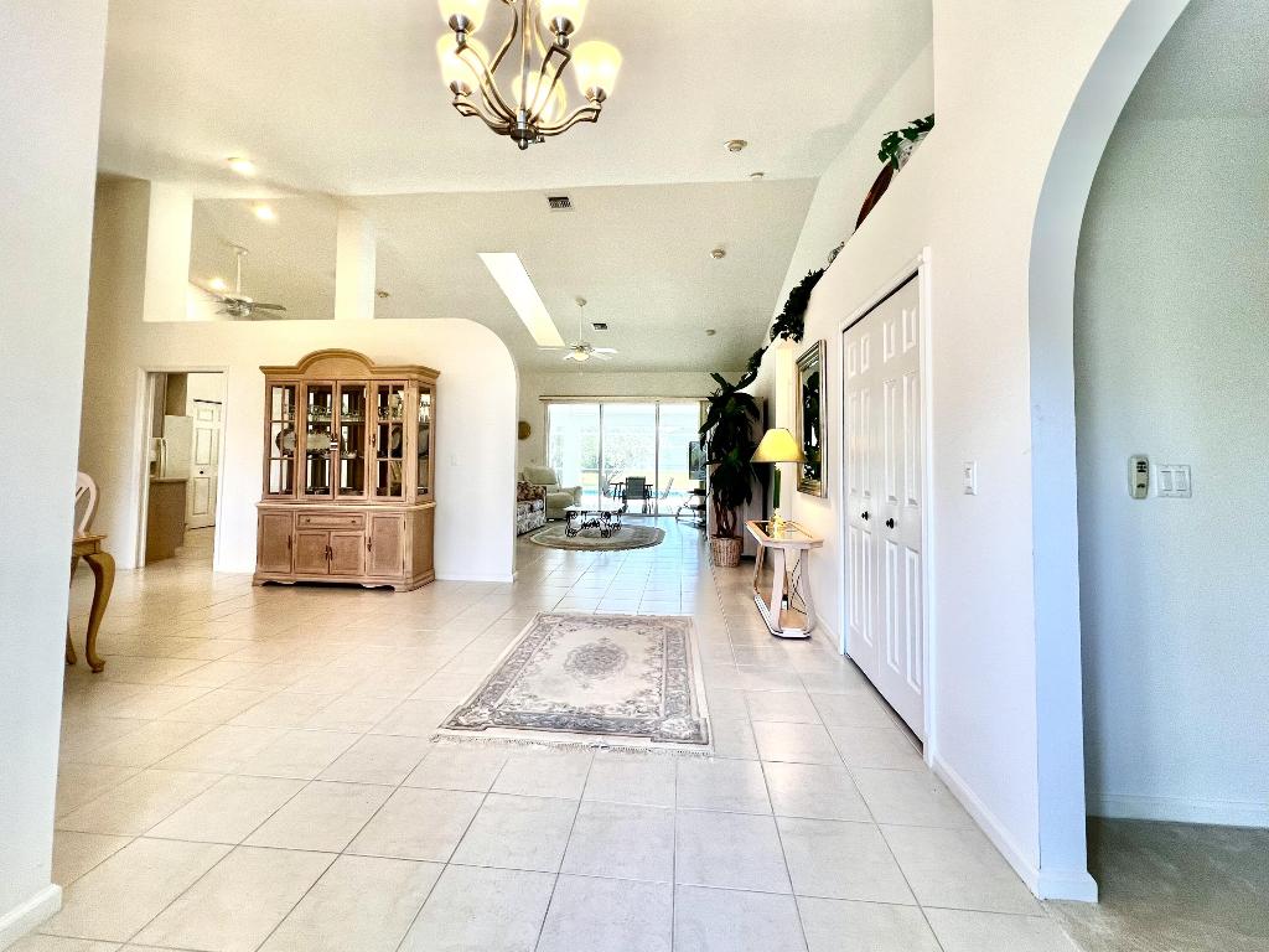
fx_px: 477
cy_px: 476
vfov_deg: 89.9
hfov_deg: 106.2
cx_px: 634
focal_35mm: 13
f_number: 1.8
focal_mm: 1.57
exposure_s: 1/120
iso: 80
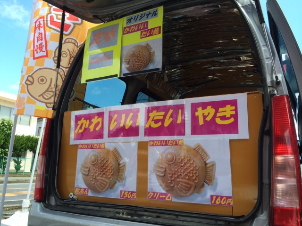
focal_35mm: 30
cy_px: 113
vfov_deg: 46.8
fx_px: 262
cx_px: 151
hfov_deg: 60.0
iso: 32
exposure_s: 1/570
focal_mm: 4.12
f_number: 2.2
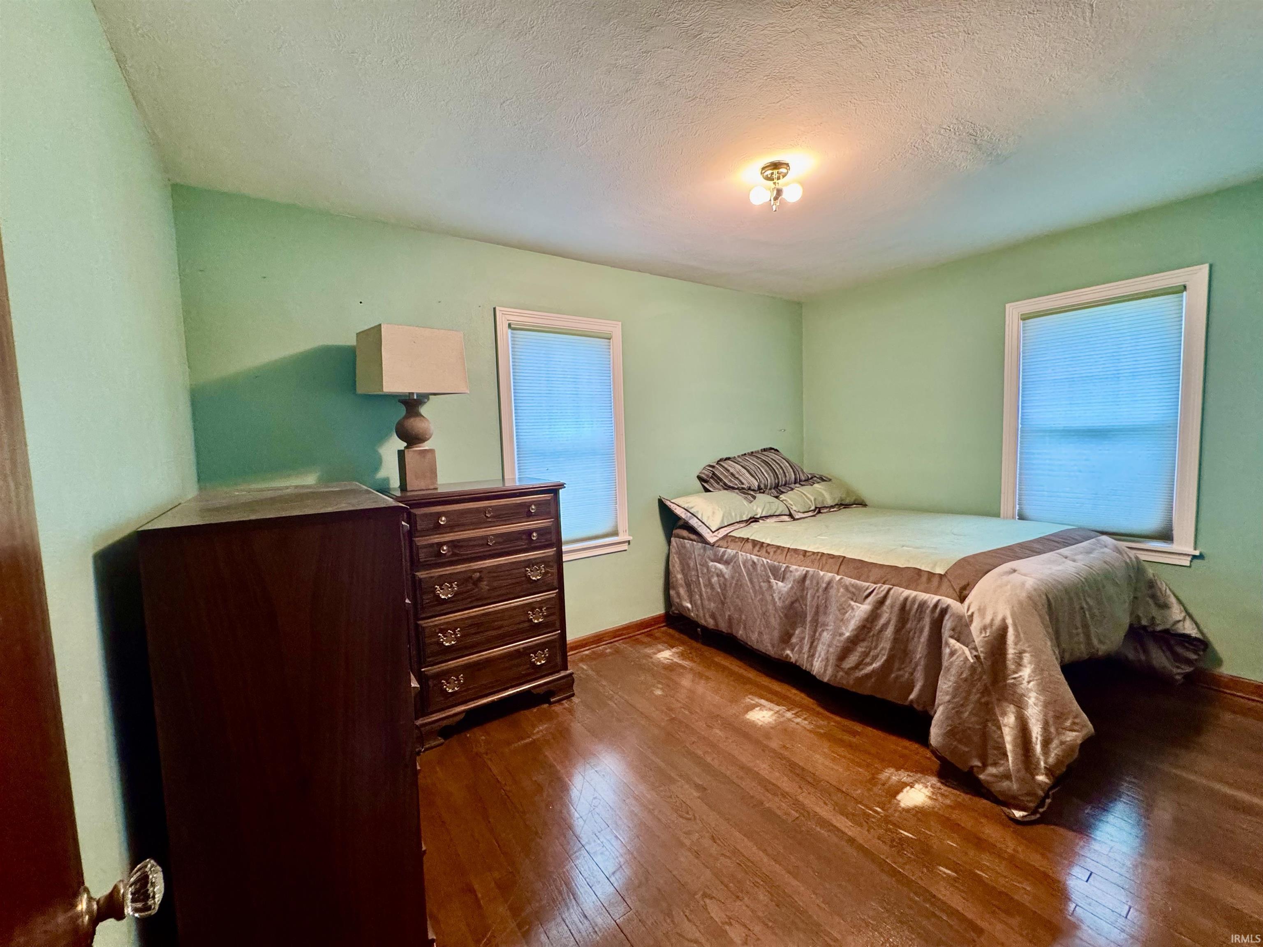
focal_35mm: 14
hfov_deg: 102.1
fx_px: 511
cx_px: 632
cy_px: 474
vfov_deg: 85.7
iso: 400
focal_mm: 2.22
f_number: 2.2
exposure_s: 1/60
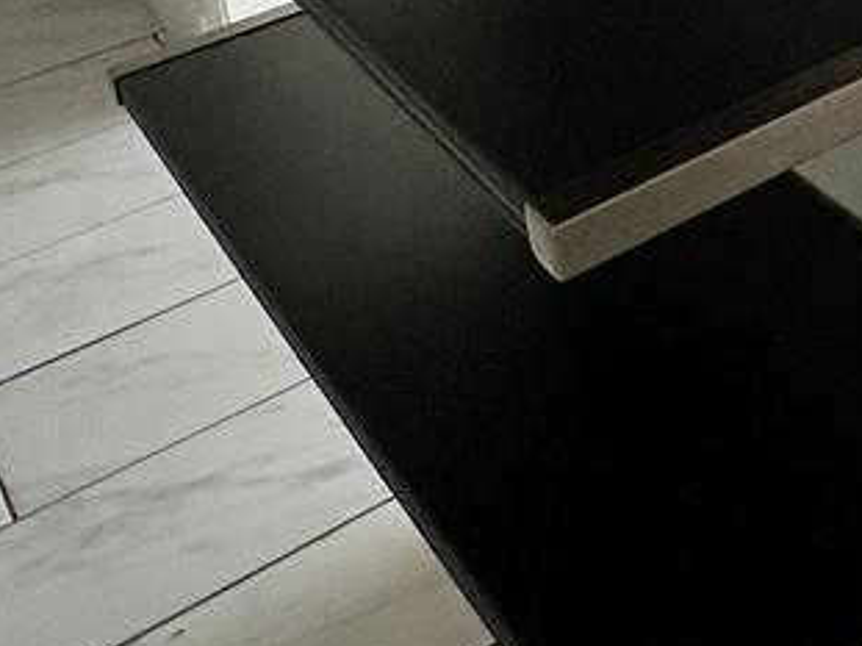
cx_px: 1633
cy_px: -604
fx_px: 1792
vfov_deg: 16.3
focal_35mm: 72
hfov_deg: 19.1
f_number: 2.2
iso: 40
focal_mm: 2.22
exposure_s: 1/99
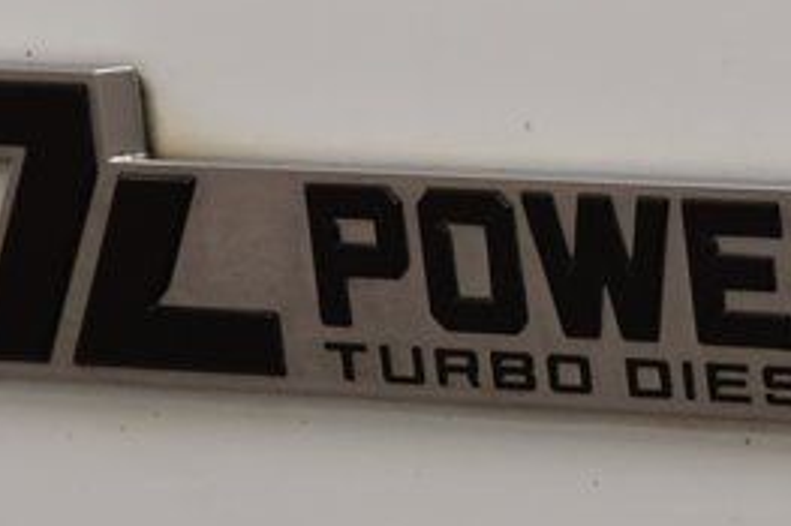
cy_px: 221
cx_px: 602
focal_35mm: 409
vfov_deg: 3.4
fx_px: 8981
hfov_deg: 5.0
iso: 450
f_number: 7.1
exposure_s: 1/30
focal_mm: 70
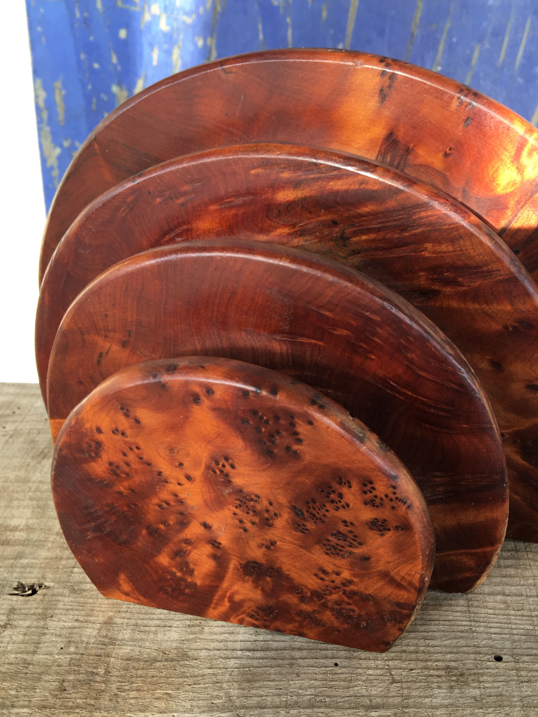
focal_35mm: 36
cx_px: 332
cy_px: 385
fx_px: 746
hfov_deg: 39.4
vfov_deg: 51.3
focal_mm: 4.15
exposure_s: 1/50
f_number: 2.2
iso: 25
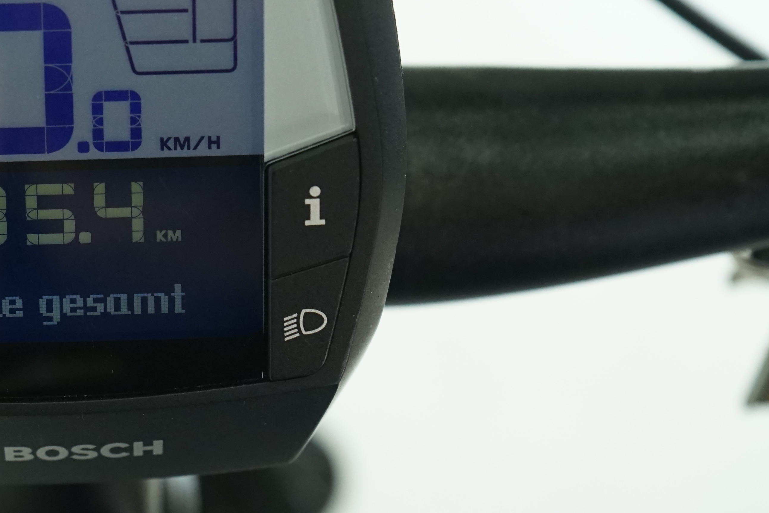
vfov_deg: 12.2
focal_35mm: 112
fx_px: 2392
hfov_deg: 17.9
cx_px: 16
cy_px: 154
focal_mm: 48
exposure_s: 1/200
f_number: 5.6
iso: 1600
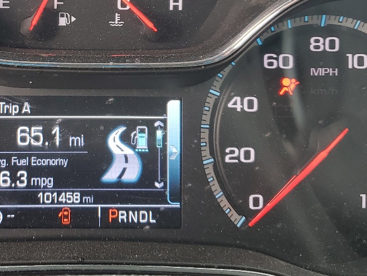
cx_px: 78
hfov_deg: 31.4
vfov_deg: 24.0
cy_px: 50
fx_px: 636
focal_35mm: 60
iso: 50
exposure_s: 1/60.2
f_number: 1.5
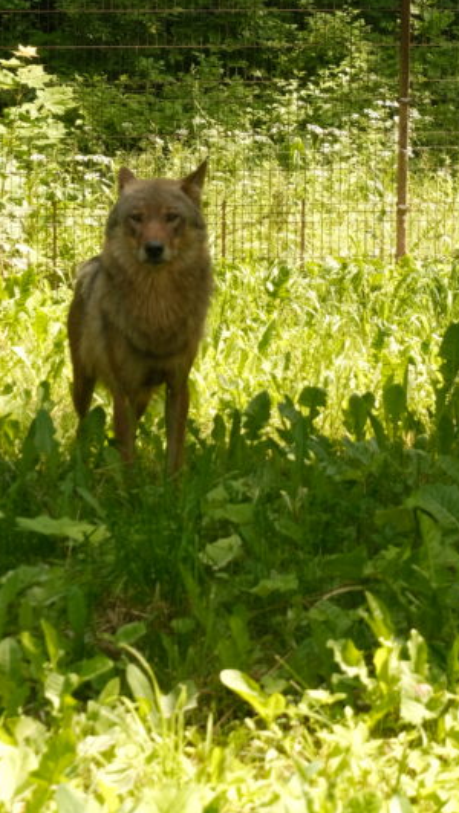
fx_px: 2959
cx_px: 313
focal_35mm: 137
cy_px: 119
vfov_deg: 15.5
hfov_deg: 8.9
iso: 320
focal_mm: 45
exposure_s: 1/180
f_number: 5.6
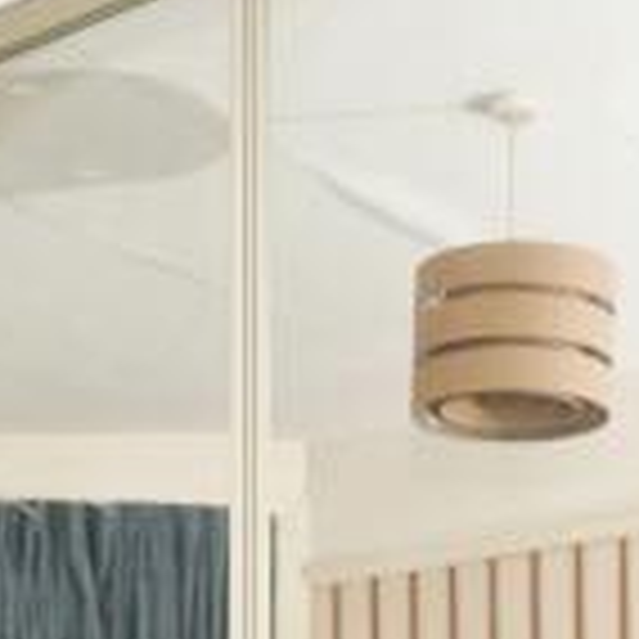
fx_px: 1921
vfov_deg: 16.9
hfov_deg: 18.9
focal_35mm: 92
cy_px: 983
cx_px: 266
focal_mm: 10
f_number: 5
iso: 200
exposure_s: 1/60
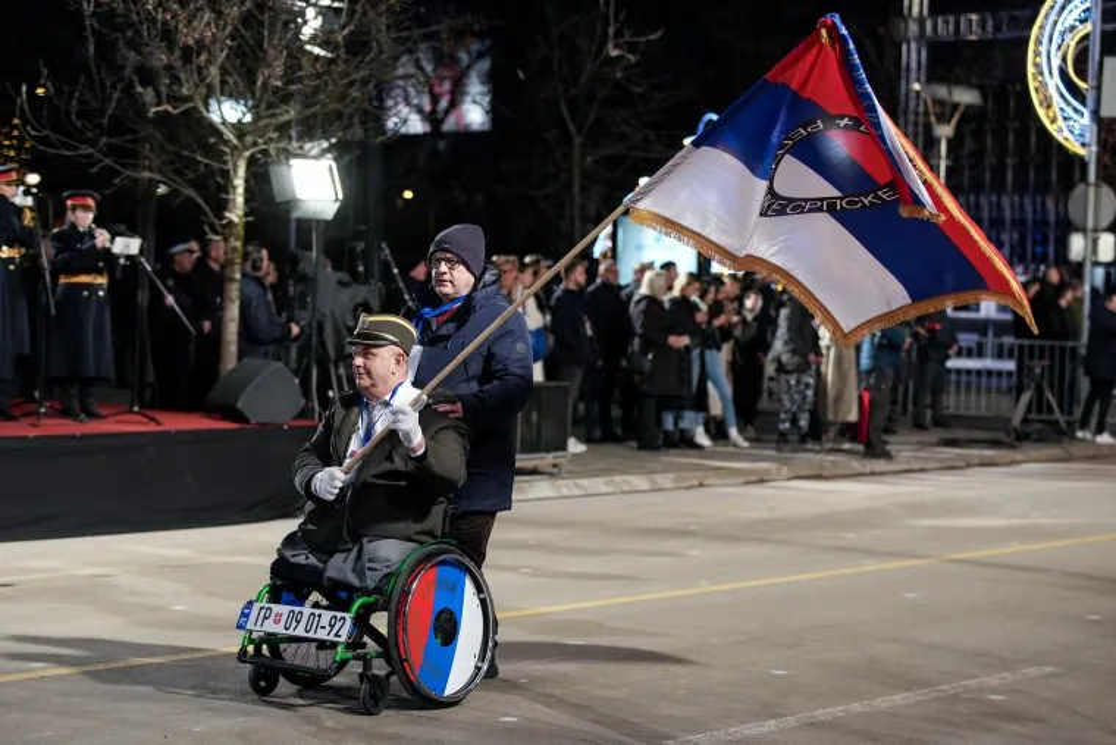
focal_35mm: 90
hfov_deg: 22.6
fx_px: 2790
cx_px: 558
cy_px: 372
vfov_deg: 15.2
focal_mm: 90
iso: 3200
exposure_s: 1/400
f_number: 3.2
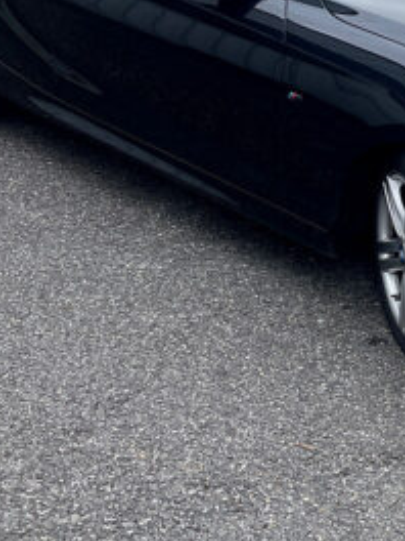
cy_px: 105
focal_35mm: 62
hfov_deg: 22.8
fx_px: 967
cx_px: 394
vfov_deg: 30.4
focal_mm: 4.2
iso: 32
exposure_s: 1/666
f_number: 1.6
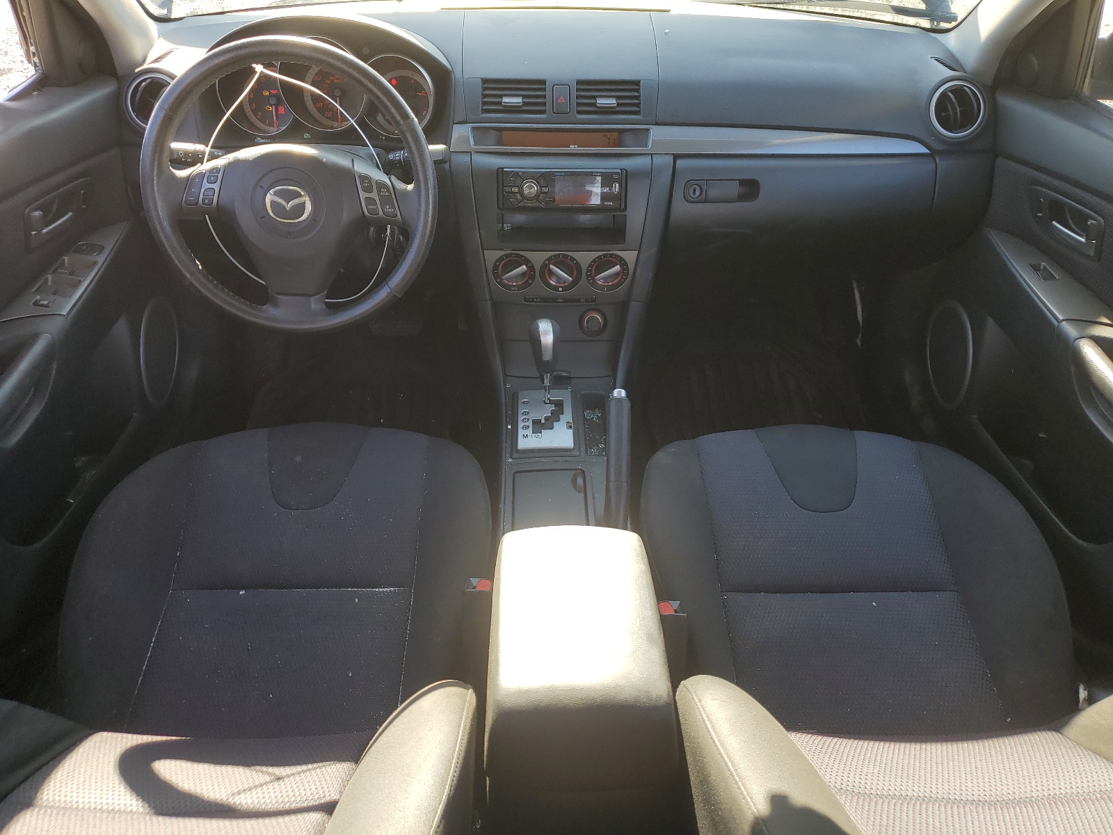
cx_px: 556
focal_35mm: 26
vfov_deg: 53.1
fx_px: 836
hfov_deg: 67.3
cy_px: 418
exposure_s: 1/270
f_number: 1.5
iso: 50
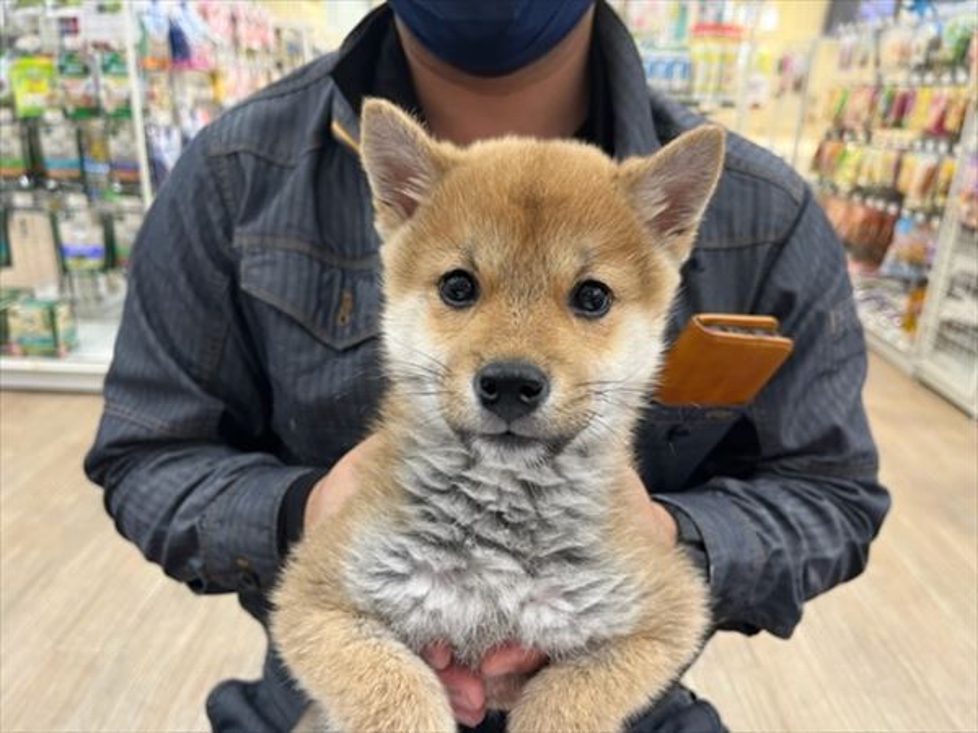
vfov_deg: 53.1
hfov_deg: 67.3
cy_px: 366
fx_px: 735
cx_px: 489
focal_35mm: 26
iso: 100
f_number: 1.6
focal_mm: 5.1
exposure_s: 1/60
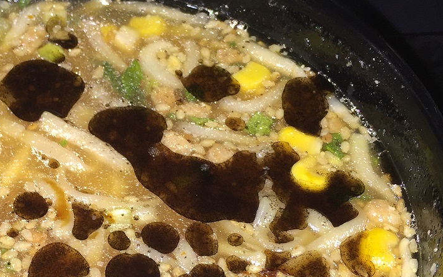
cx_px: 83
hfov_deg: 28.3
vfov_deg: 18.3
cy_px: 202
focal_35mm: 71
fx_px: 857
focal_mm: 4.15
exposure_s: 1/42
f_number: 2.2
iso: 32
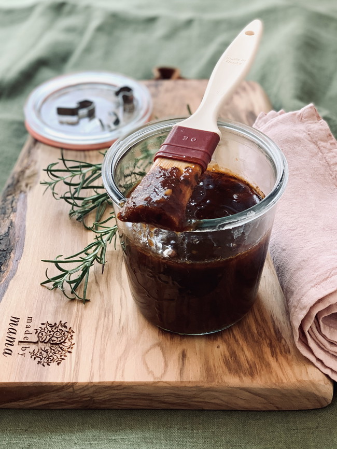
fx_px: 675
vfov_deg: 36.8
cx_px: 168
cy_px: 224
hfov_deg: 28.0
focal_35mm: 52
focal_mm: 6
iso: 80
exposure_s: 1/122
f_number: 2.4
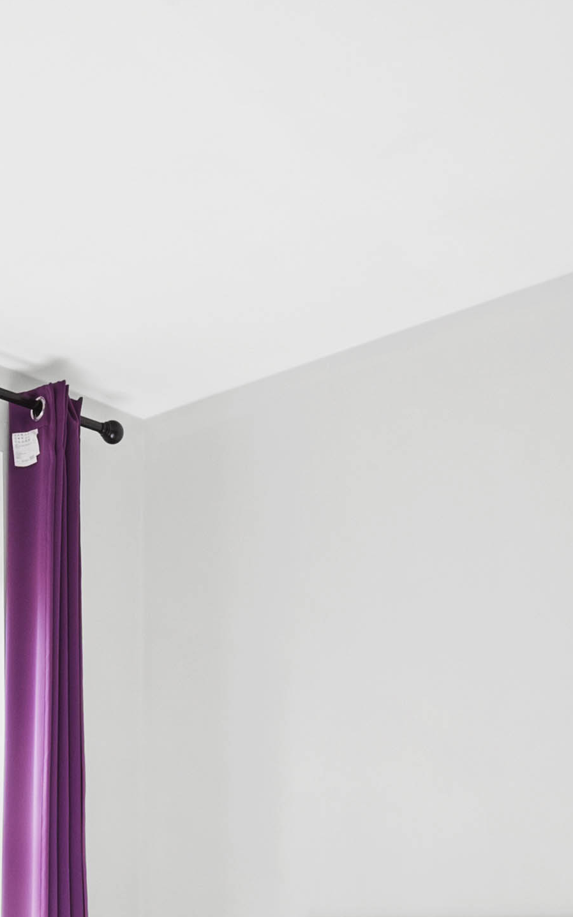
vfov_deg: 30.8
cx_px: 152
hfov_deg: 21.5
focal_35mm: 60
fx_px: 1499
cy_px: 978
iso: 400
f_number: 11
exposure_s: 1/13
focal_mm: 14
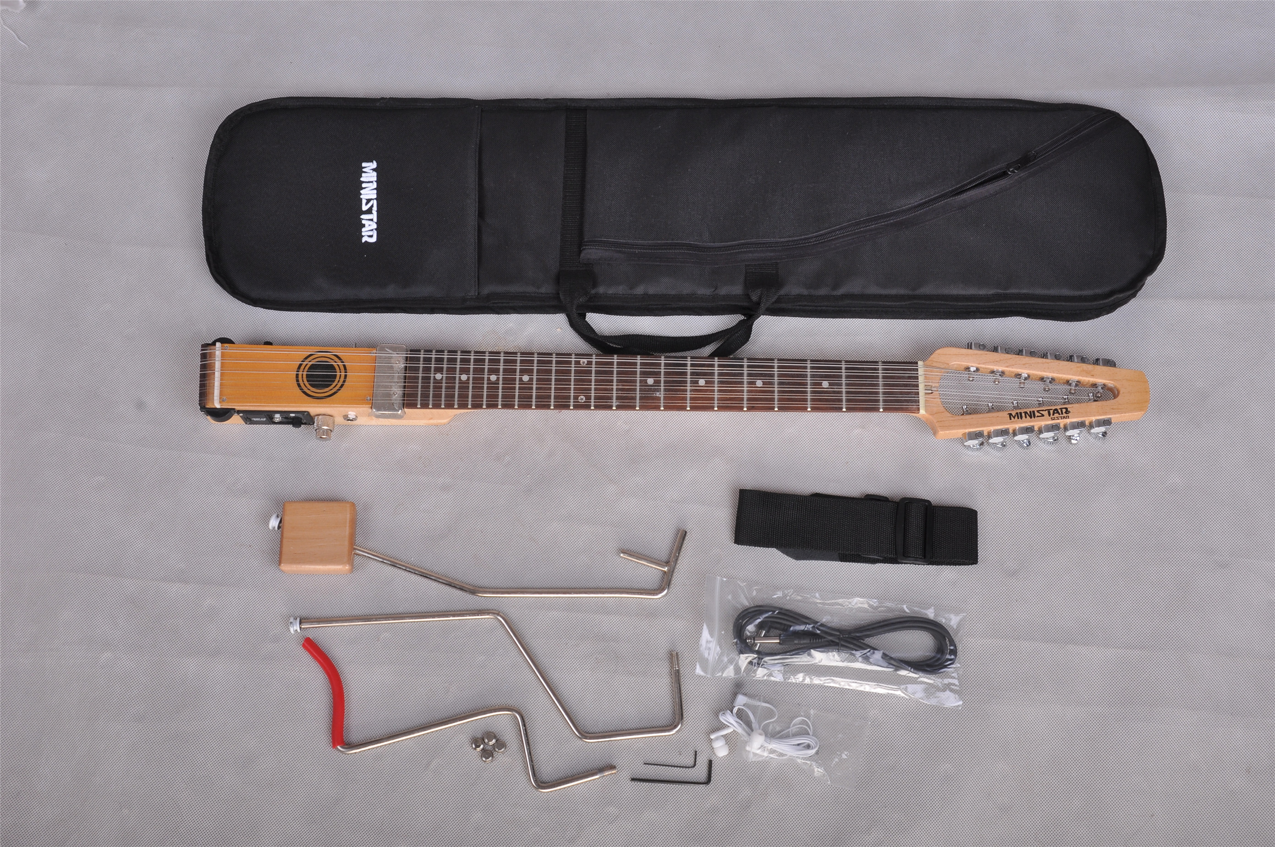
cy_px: 424
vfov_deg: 28.0
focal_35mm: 48
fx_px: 1698
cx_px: 638
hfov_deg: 41.2
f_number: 13
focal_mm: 32
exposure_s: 1/160
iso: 200
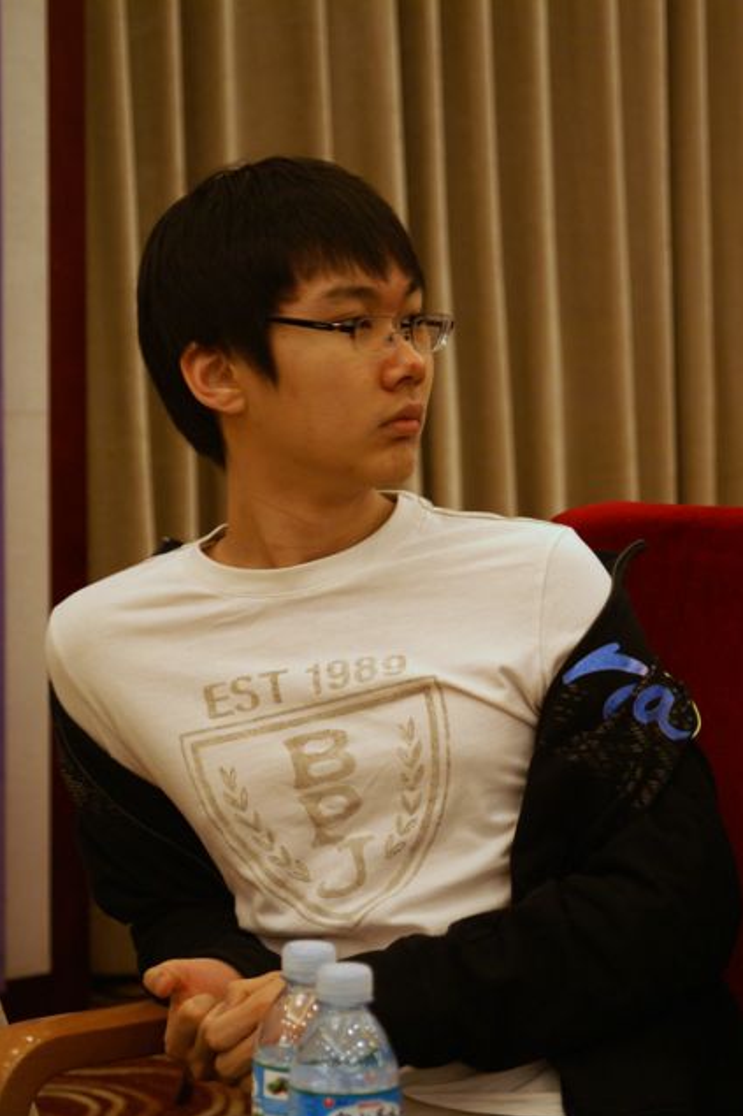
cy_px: 561
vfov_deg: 19.3
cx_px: 374
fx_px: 3283
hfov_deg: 12.9
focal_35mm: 106
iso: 400
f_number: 5.6
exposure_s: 1/30
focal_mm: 70
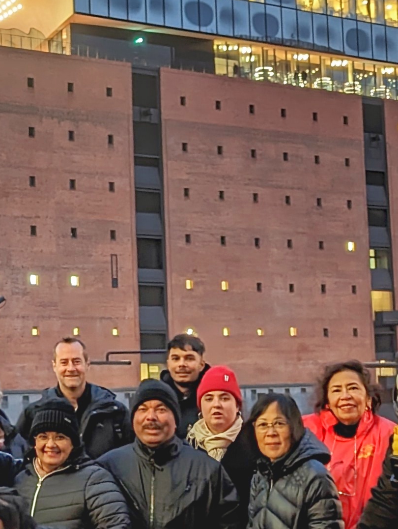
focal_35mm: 91
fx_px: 1392
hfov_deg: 15.7
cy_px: 194
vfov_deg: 21.5
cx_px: -66
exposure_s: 1/23.8
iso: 986
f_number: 1.85
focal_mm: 6.81
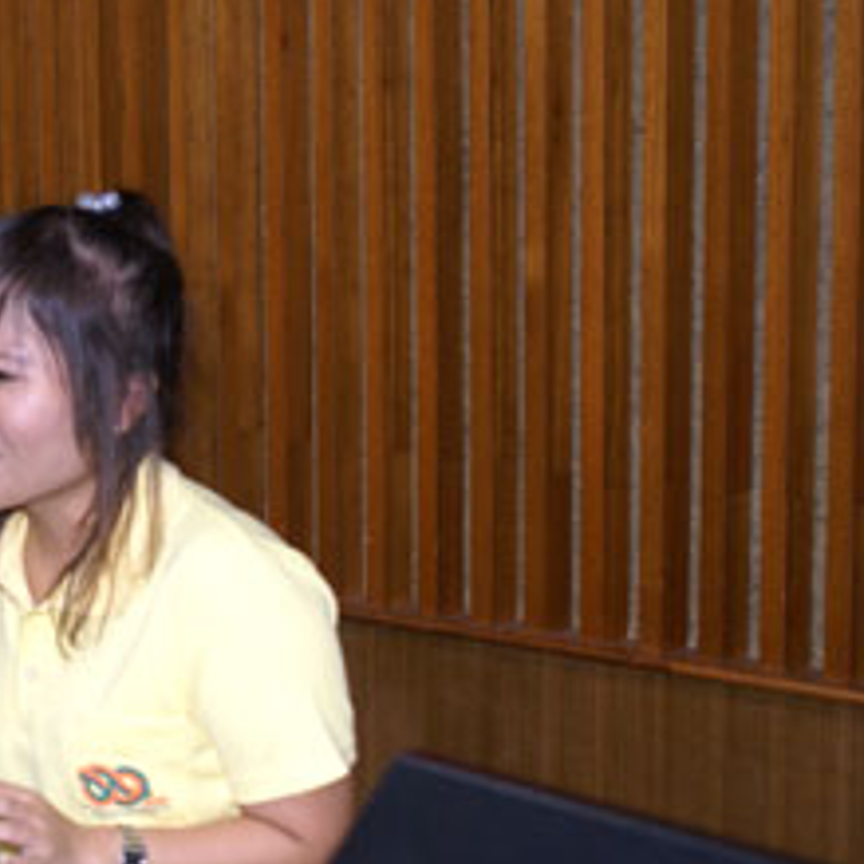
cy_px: 420
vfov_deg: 18.9
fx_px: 2594
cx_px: 32
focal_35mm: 92
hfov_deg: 18.5
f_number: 5.6
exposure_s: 1/60
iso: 400
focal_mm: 35
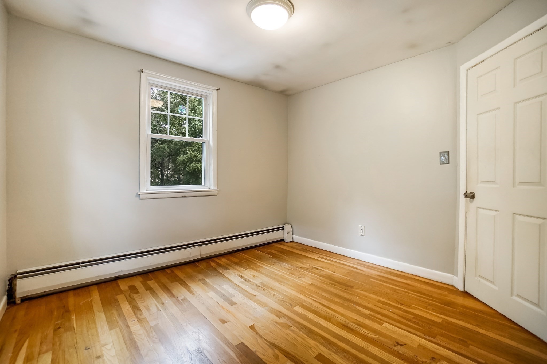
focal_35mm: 15
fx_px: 228
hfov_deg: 100.4
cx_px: 274
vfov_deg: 77.3
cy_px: 182
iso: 500
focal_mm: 10
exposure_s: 1/13
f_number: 4
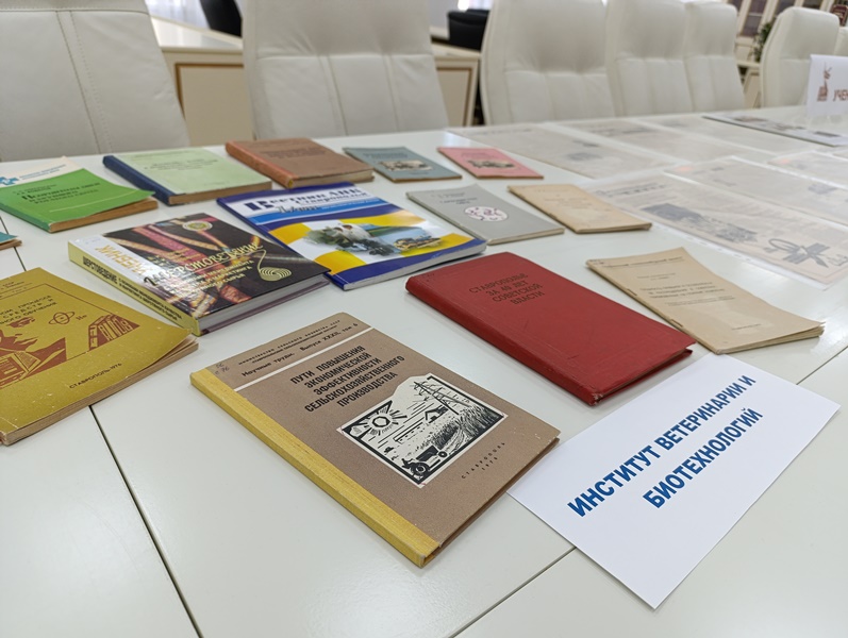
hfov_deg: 73.8
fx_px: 564
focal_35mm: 23
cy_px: 319
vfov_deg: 59.0
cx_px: 424
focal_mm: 6.14
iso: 320
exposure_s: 1/100
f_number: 1.6
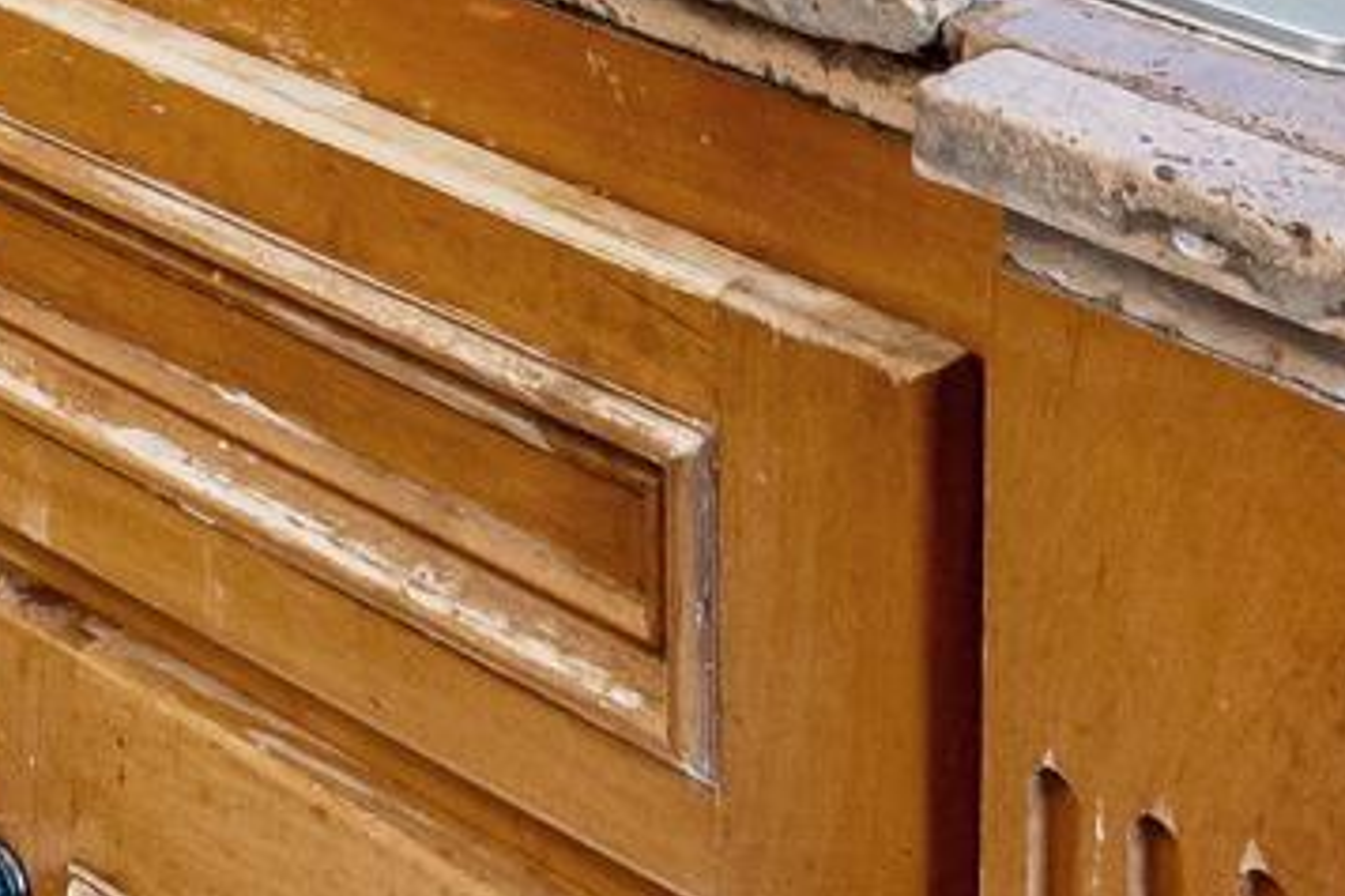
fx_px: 4315
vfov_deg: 9.8
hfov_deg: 17.2
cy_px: -1564
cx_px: -105
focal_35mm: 116
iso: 200
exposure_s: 1/8
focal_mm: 11
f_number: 6.3
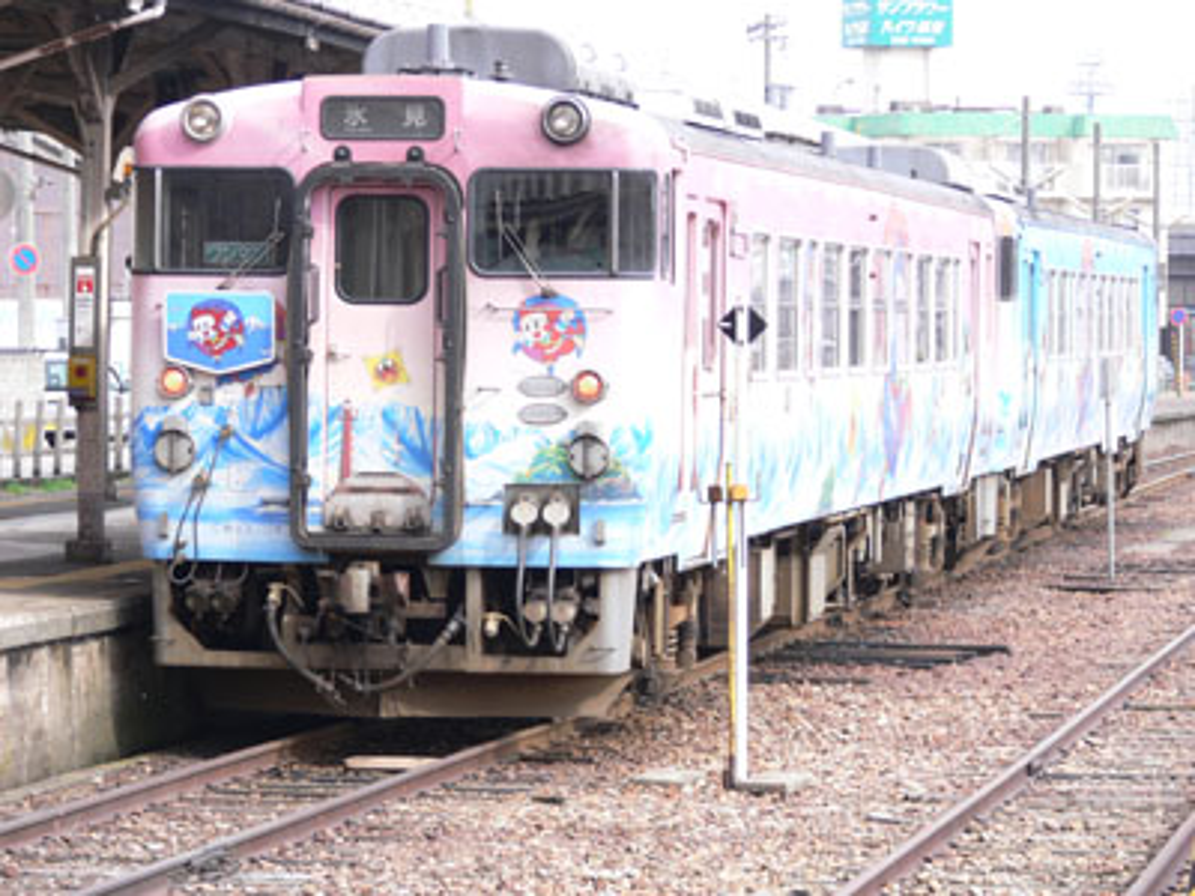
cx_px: 598
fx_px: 5558
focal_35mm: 161
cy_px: 448
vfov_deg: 9.2
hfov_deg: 12.3
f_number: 4
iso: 80
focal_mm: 34.1
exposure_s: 1/100
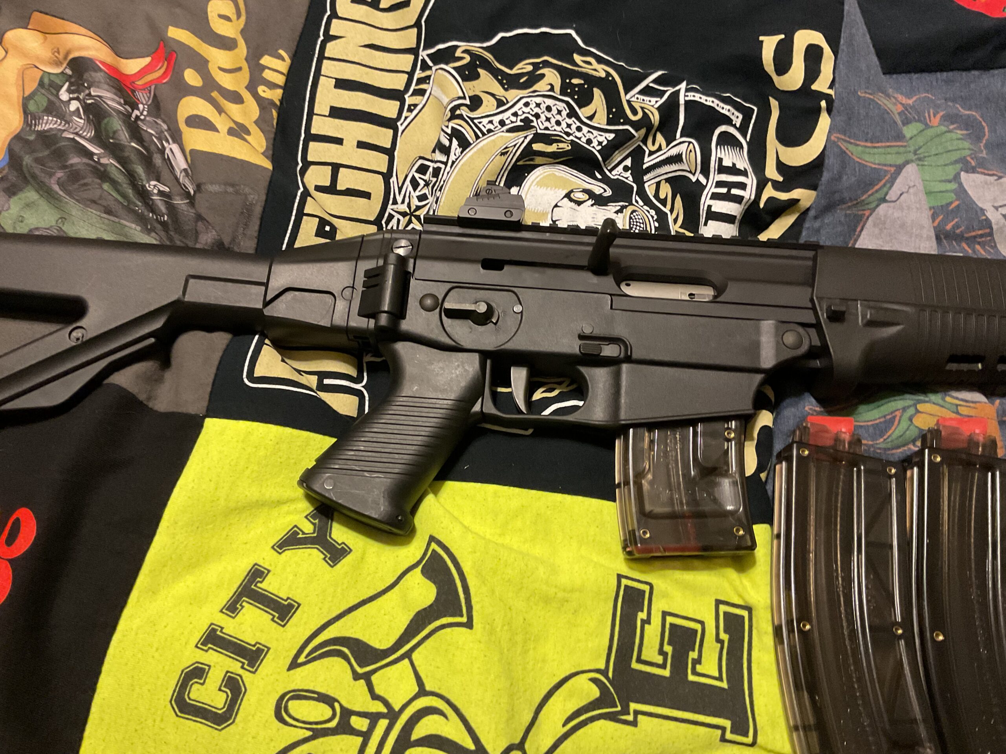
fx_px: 843
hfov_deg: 61.7
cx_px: 503
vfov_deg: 48.2
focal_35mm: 29
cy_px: 377
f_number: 1.8
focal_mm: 3
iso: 250
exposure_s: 1/40
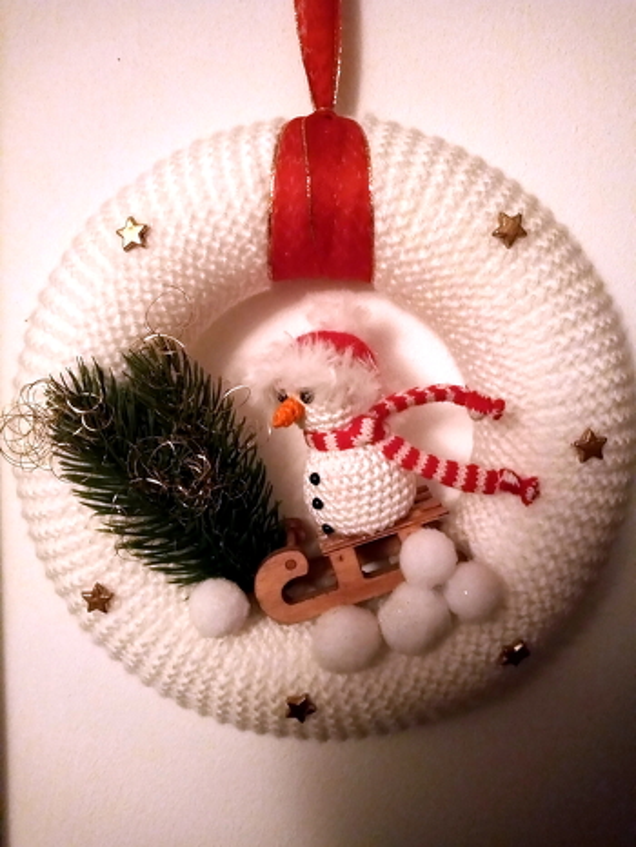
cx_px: 318
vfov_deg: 81.7
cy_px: 424
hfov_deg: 66.0
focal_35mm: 20
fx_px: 489
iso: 2763
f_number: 2
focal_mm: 3.54
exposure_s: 1/14.3
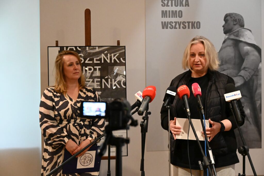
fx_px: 542
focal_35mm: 74
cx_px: 132
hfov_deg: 27.4
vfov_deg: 18.4
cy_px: 88
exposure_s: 1/800
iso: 20000
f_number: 7.1
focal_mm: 74
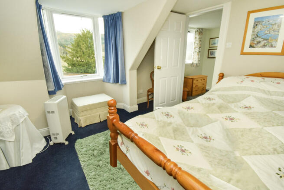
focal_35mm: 15
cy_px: 95
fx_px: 118
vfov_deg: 77.4
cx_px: 142
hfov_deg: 100.4
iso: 800
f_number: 5
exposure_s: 1/100
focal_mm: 10
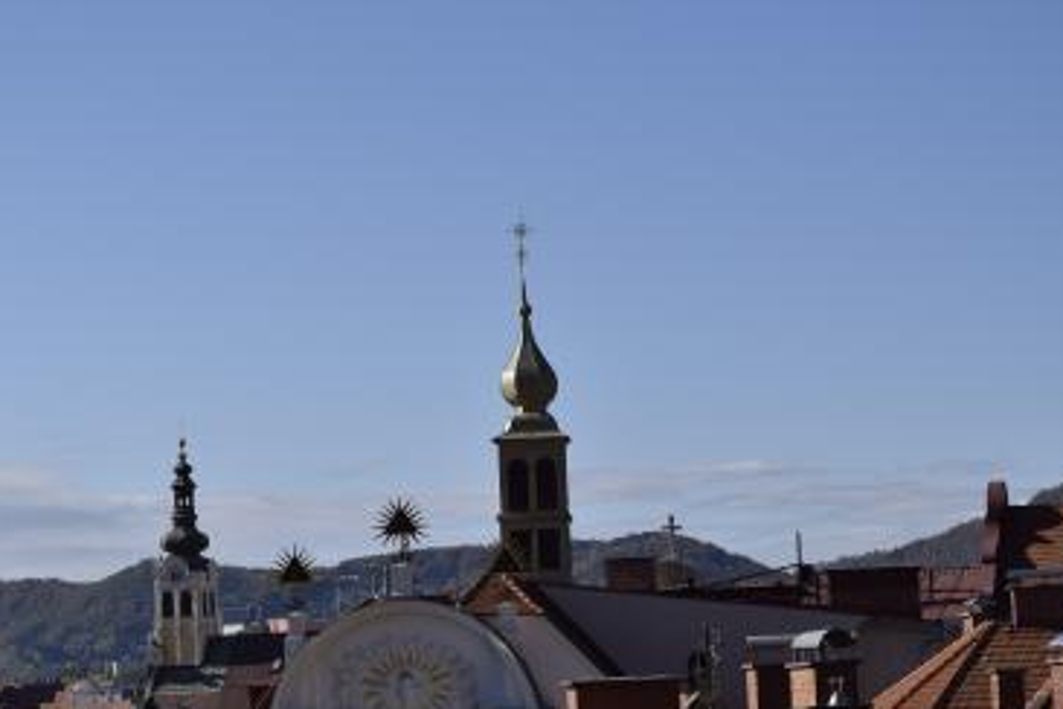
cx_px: 392
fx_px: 3327
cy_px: 478
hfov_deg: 18.1
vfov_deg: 12.1
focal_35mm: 113
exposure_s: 1/1600
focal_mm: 55
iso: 250
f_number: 9
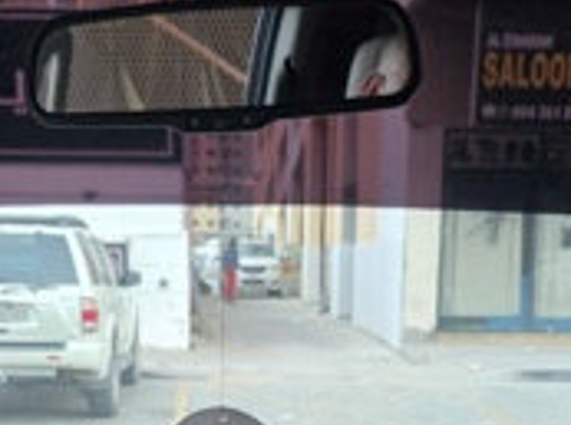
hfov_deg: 24.5
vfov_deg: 16.9
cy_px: 606
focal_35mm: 80
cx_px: 271
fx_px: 1317
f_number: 1.7
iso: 2000
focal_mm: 6.3
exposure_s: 1/120
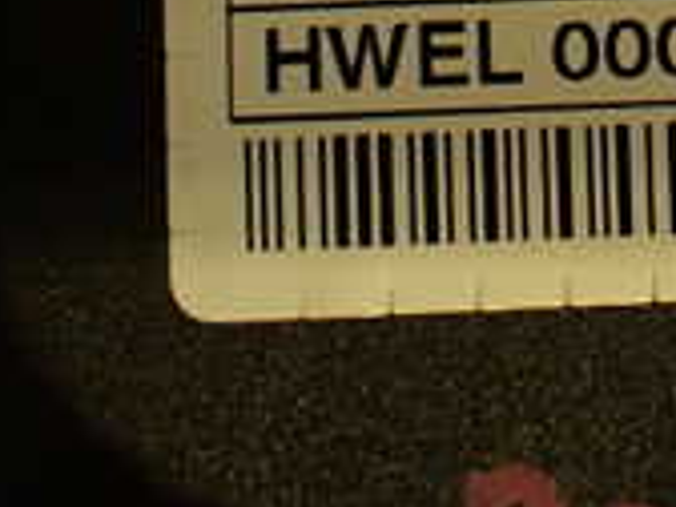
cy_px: -254
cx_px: 861
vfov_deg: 12.4
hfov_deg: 16.4
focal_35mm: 114
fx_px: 2226
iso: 200
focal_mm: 5.79
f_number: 2.4
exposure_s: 1/60
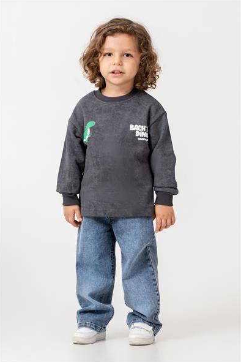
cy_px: 181
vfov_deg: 14.7
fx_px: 1406
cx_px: 119
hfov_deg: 9.8
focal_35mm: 140
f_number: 7.1
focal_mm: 138
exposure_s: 1/125
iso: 160
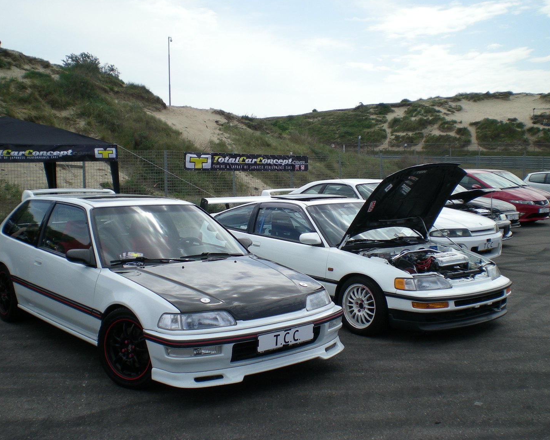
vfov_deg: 37.3
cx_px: 277
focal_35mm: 40
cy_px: 218
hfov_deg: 45.8
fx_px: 651
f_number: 4.6
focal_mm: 6.3
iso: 50
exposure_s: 1/388
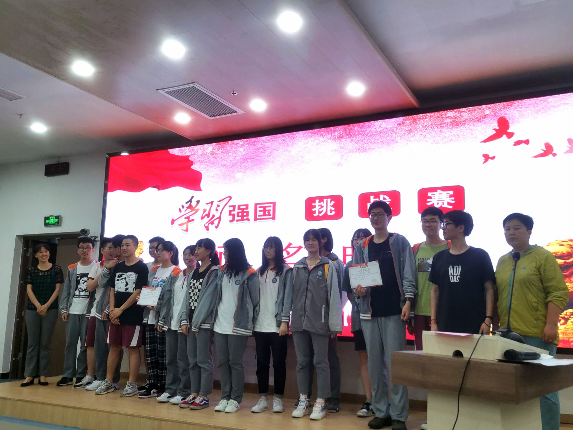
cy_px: 215
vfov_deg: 41.8
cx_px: 286
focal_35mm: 34
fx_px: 563
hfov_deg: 54.0
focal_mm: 4.75
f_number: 2.4
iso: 100
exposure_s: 1/100
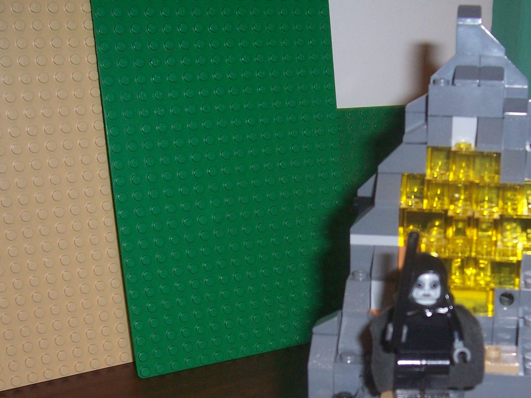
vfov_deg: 26.7
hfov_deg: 34.7
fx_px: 828
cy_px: 300
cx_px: 407
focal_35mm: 54
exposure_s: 1/60
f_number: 2.7
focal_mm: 5.6
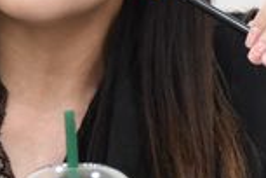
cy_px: 15
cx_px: 94
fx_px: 9065
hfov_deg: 1.7
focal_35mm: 1227
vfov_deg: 1.1
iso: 1600
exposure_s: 1/30
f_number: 5.6
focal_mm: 122
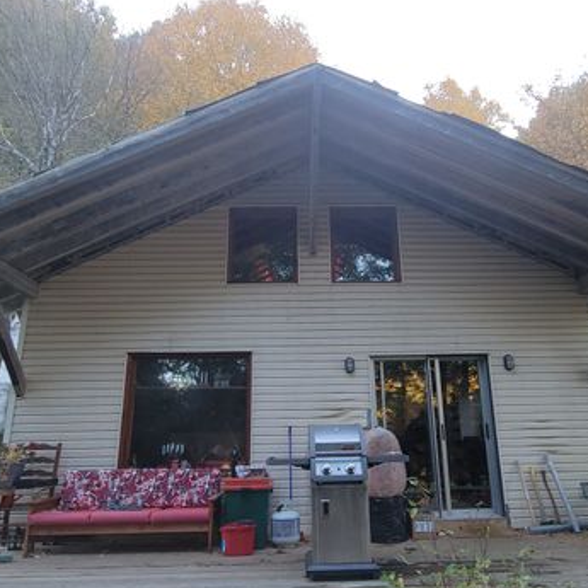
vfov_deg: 74.8
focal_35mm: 20
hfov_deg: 74.7
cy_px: 310
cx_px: 320
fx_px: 384
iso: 50
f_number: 2.2
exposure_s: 1/60
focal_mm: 2.2
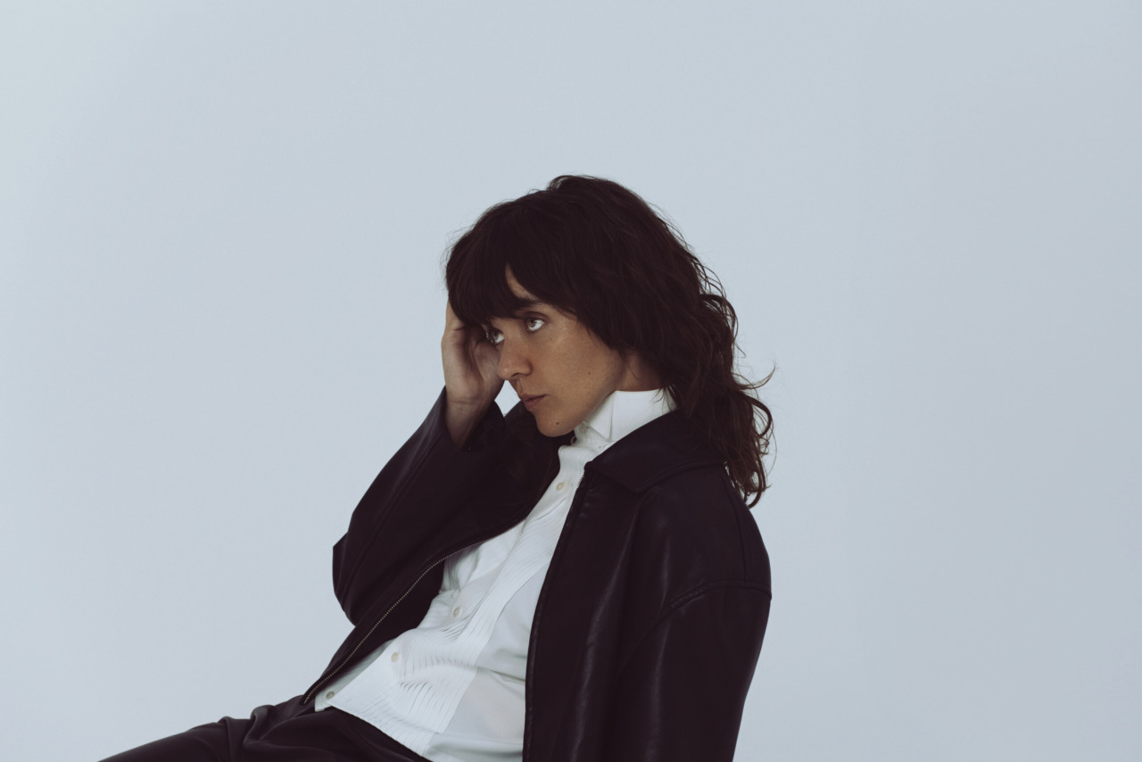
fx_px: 4759
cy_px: 381
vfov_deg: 9.2
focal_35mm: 150
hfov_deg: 13.7
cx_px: 571
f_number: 8
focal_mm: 150
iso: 3200
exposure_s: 1/200
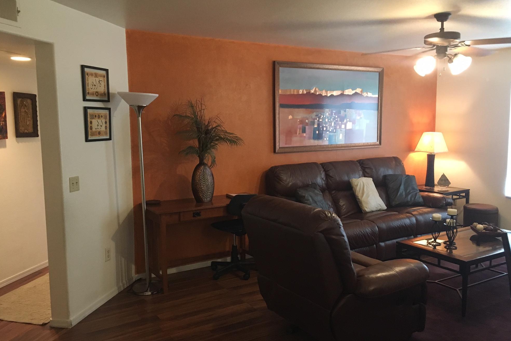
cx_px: 257
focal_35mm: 31
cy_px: 170
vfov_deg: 42.3
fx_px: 440
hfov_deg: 60.3
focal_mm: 4.15
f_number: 2.2
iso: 200
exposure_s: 1/20
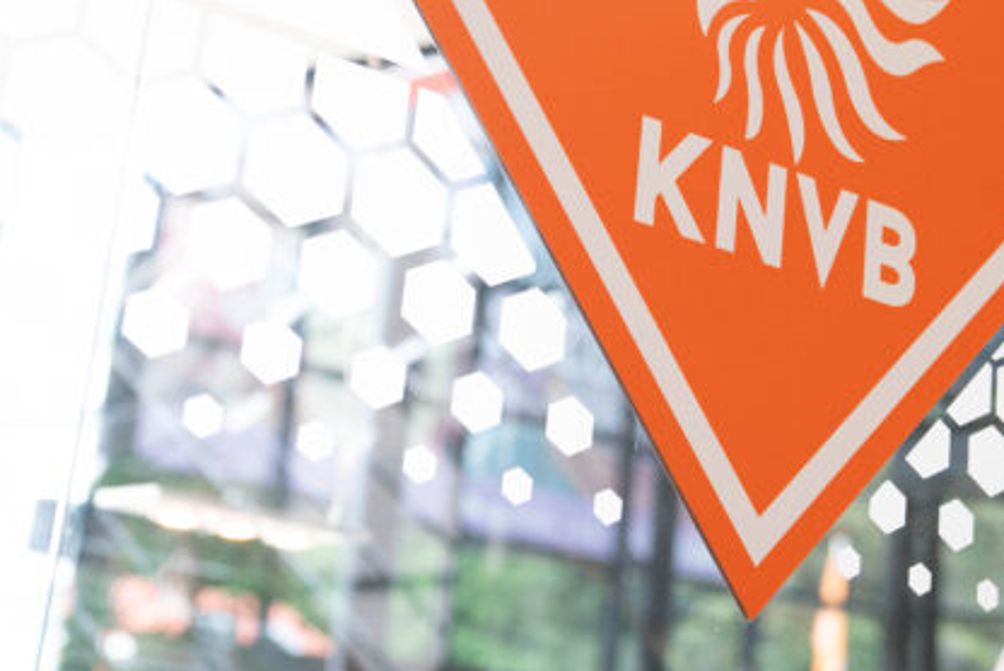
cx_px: 632
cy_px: 56
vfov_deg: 16.3
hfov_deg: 24.4
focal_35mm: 83
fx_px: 2316
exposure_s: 1/80
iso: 1250
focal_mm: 45
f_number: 2.8
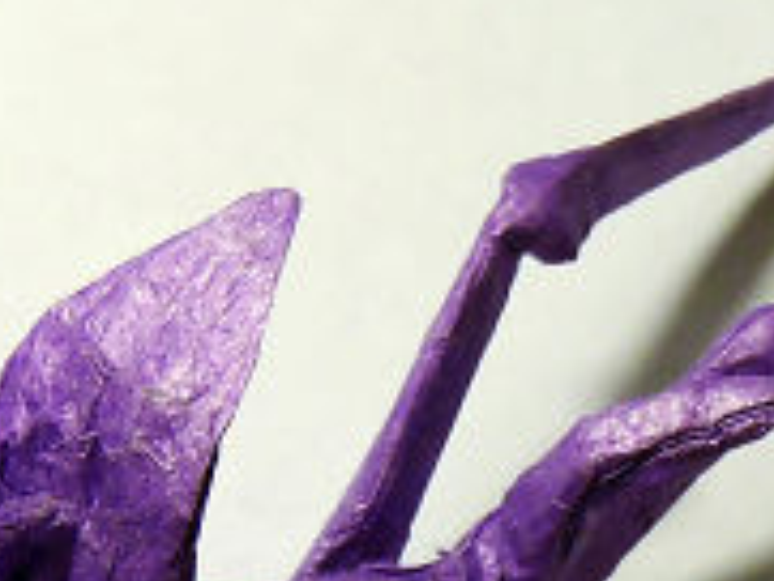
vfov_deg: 9.7
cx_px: 235
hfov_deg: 13.4
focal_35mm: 147
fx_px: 3289
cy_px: 933
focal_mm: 6.83
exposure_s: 1/30
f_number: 4.6
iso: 200
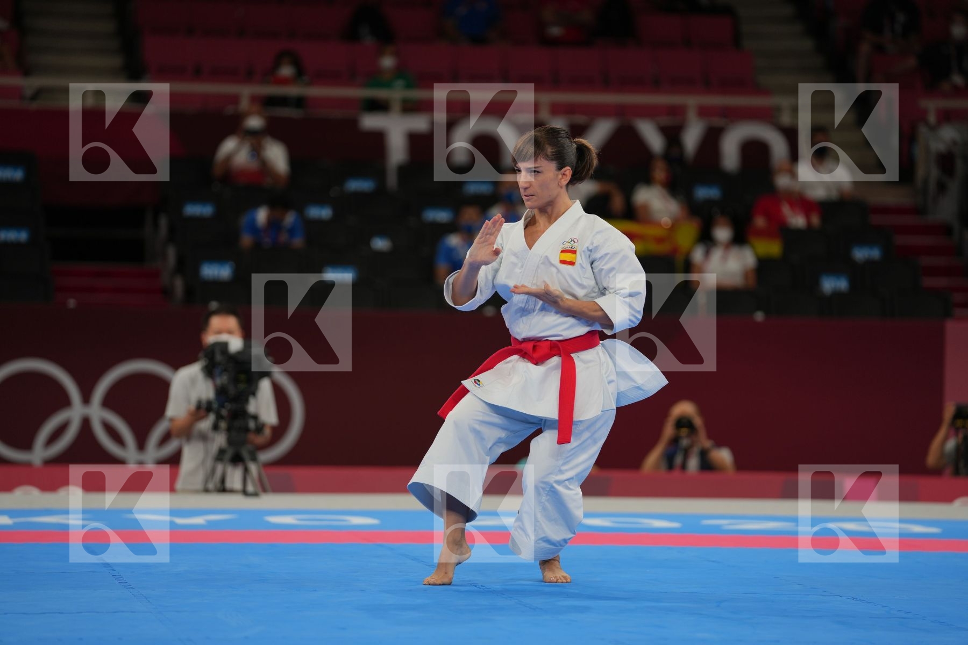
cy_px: 322
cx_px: 484
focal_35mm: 167
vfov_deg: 8.2
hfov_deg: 12.3
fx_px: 4490
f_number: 2.8
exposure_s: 1/500
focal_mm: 167
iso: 200
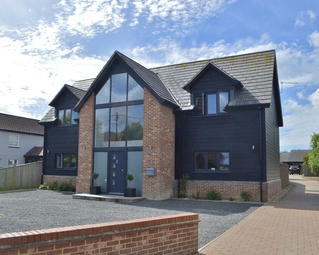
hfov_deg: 57.0
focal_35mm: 31
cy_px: 128
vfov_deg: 47.1
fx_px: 293
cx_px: 142
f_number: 8
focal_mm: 18
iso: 110
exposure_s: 1/250
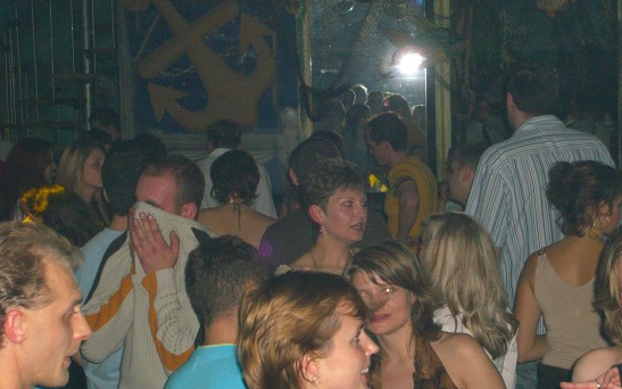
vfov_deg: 14.0
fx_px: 1577
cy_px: 149
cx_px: 337
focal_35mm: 93
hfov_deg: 22.3
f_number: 4.4
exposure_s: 1/60
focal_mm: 16.6
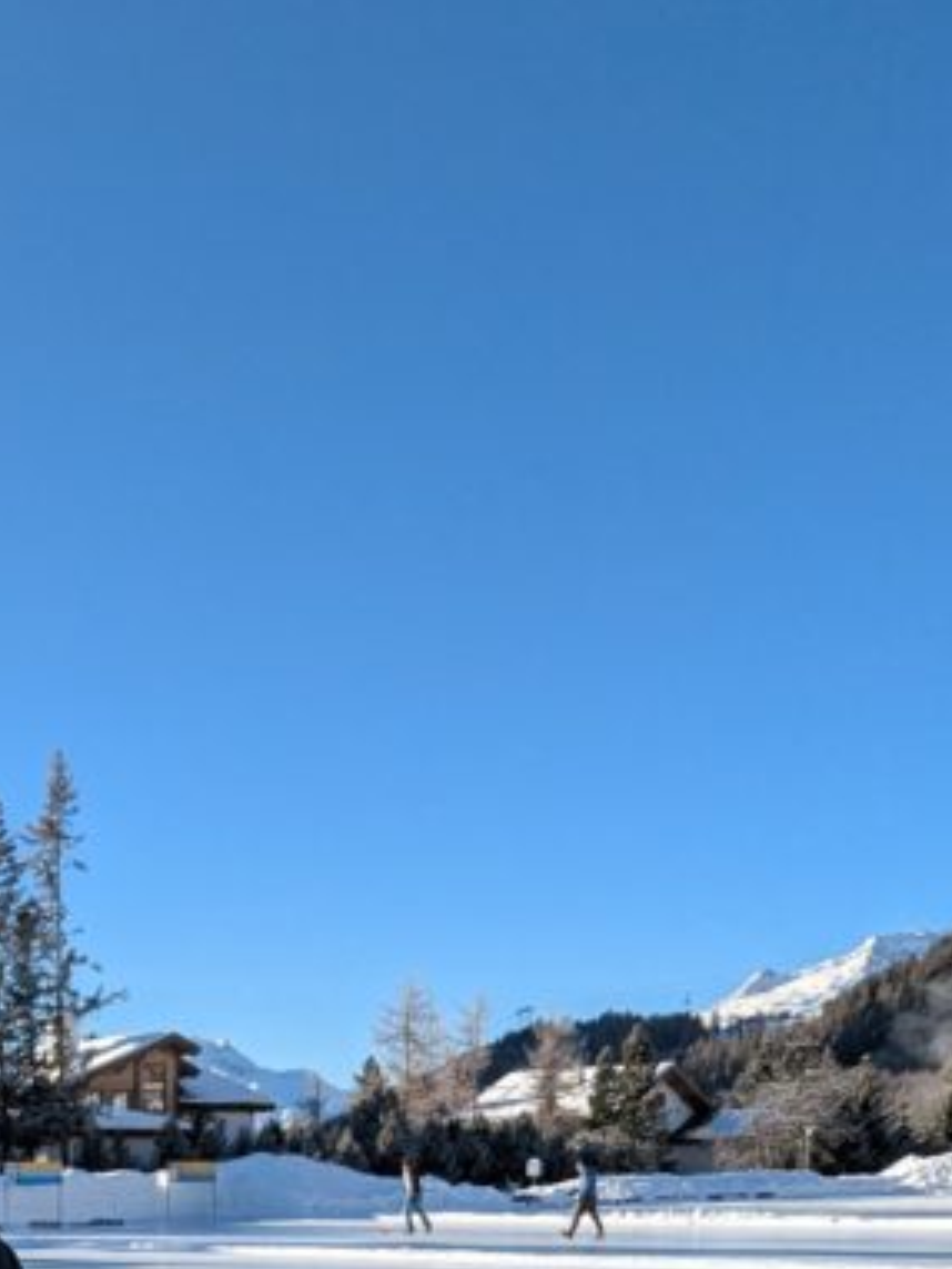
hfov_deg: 30.2
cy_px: 1412
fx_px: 1576
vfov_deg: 36.7
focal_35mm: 43
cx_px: -87
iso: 53
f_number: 2.2
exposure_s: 1/1408
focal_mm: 2.35
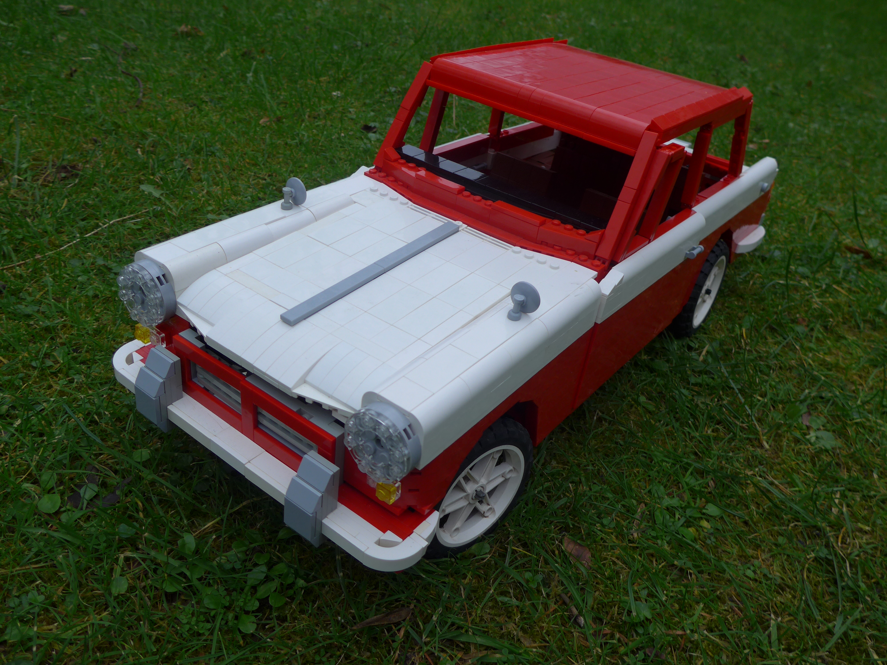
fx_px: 743
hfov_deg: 61.7
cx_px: 444
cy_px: 332
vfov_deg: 48.2
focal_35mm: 29
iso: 80
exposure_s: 1/200
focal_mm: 6
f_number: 2.8
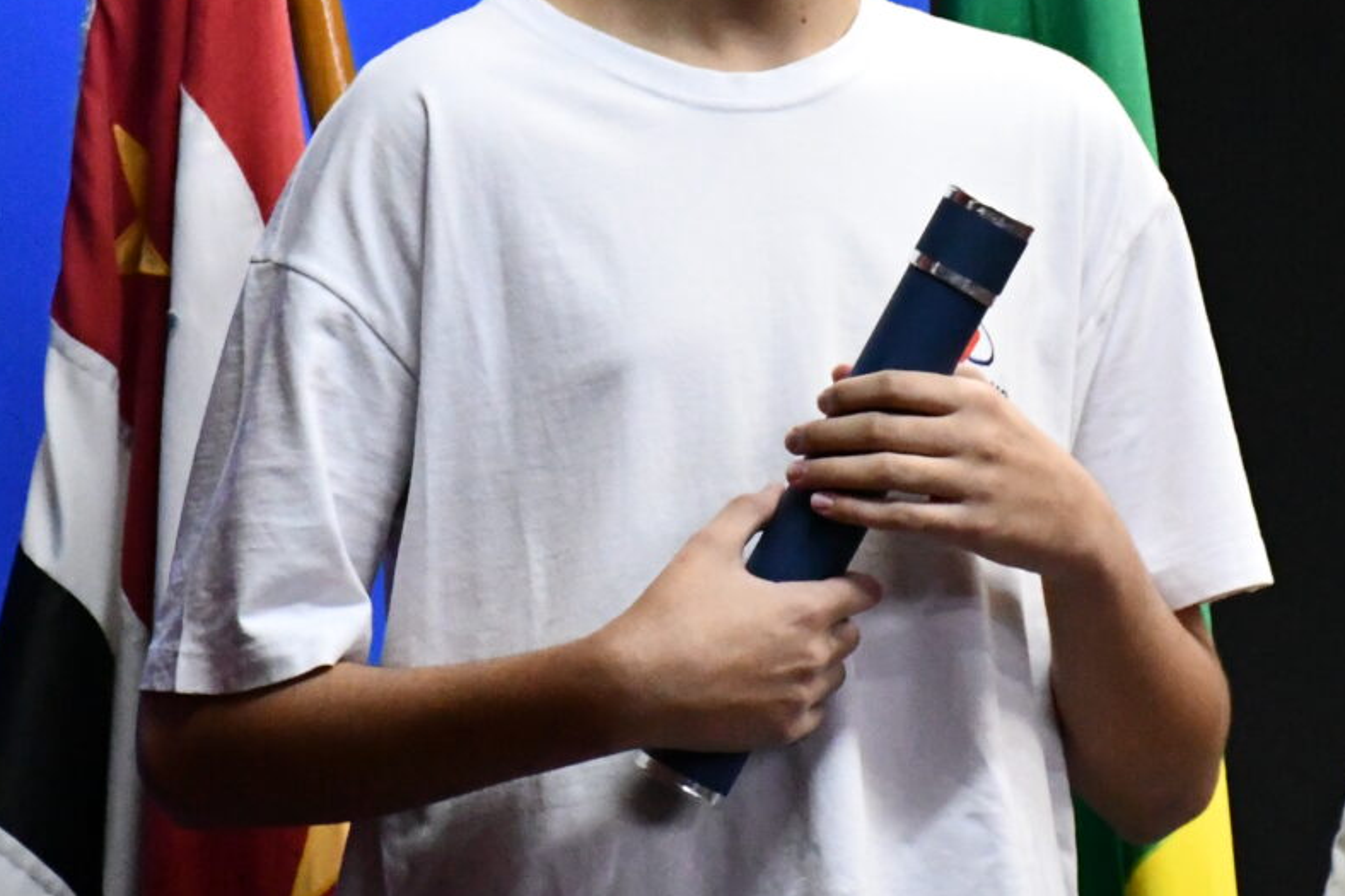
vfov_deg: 4.2
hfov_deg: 6.3
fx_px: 12288
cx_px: 756
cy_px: 288
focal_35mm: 329
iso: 9000
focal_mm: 90
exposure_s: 1/125
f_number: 5.3
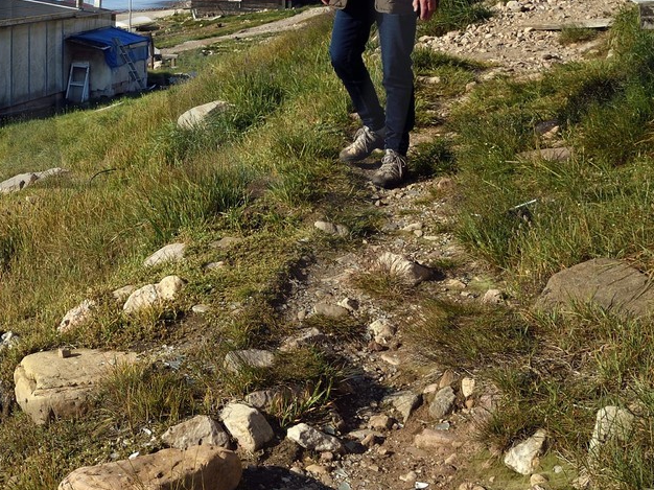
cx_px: -15
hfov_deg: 30.2
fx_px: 1114
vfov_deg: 23.9
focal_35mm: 59
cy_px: 19
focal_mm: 24
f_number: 10
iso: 200
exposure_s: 1/400
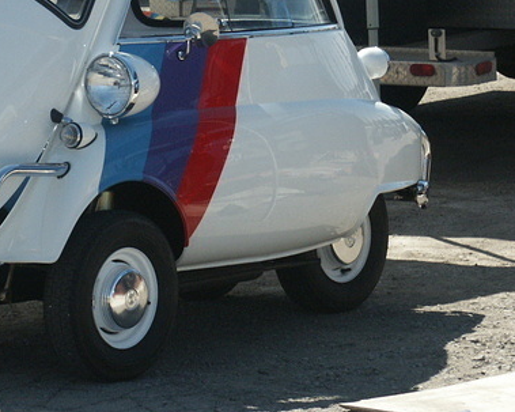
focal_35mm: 278
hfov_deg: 6.9
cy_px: 80
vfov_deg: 5.6
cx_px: 80
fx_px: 4236
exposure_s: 1/750
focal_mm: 34.26
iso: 100
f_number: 5.6
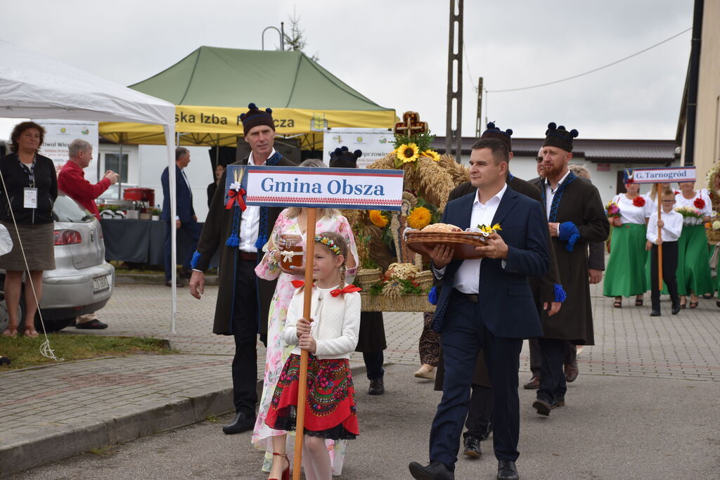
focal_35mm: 84
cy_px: 240
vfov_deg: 16.3
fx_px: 1680
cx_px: 360
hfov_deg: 24.2
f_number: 7.1
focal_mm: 56
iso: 100
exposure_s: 1/200
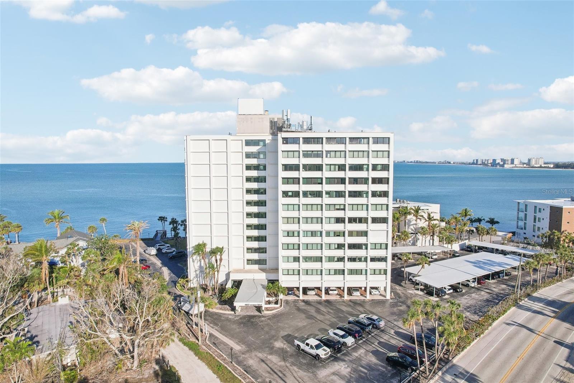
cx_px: 287
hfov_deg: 78.6
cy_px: 192
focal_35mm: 22
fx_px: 351
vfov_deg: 57.2
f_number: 2.8
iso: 150
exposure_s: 1/4000
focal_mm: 8.4
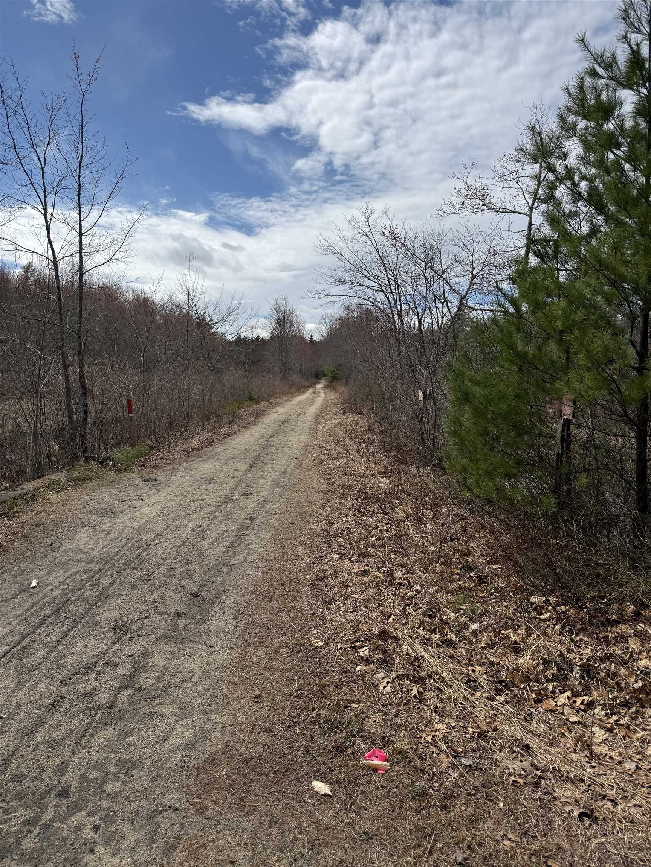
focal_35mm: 24
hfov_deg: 56.8
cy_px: 434
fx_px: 602
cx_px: 326
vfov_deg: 71.6
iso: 80
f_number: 1.78
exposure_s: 1/9091
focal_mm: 6.76
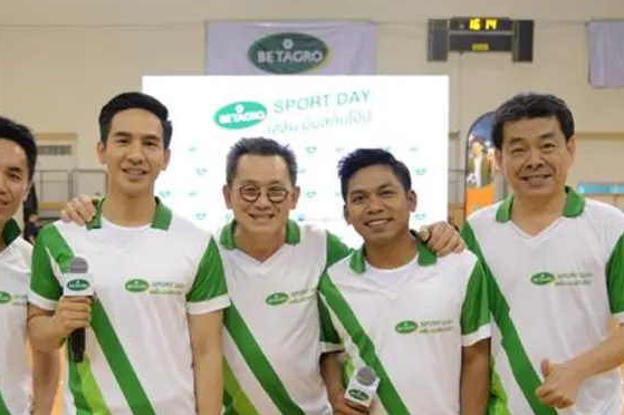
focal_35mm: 53
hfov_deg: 37.4
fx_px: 918
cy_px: 277
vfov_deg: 25.4
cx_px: 252
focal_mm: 38
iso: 2000
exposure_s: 1/125
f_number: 4
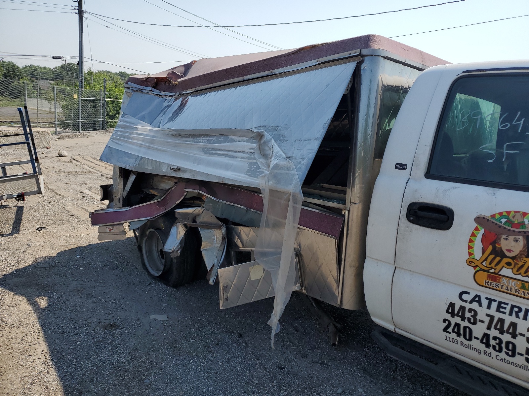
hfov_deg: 67.3
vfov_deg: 53.1
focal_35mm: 26
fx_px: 397
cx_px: 264
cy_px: 198
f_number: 1.5
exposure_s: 1/3333
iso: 50
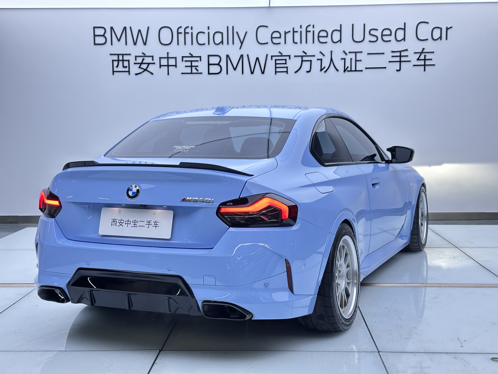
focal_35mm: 48
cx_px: 249
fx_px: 691
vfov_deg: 30.3
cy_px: 187
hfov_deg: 39.7
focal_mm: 6.86
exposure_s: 1/98
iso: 64
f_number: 1.78
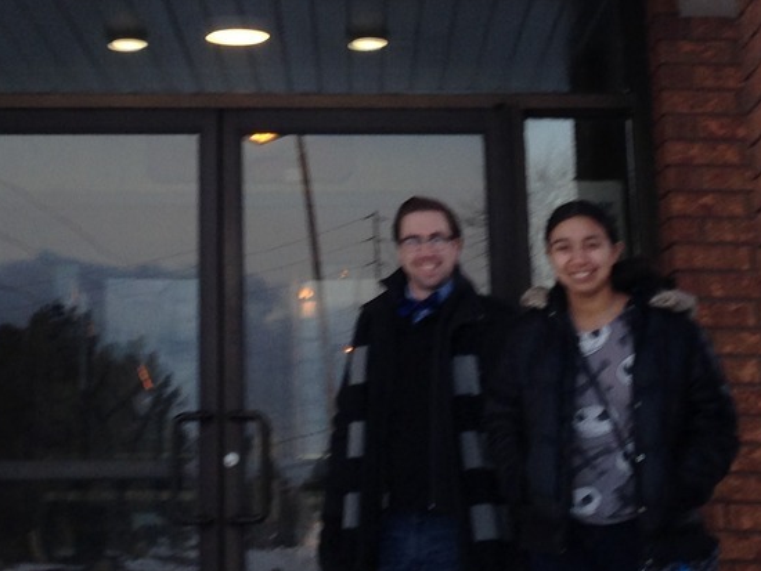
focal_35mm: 96
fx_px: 2111
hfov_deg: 20.4
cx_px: 382
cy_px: -22
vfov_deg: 15.1
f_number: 2.4
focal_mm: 4.12
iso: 50
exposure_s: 1/128
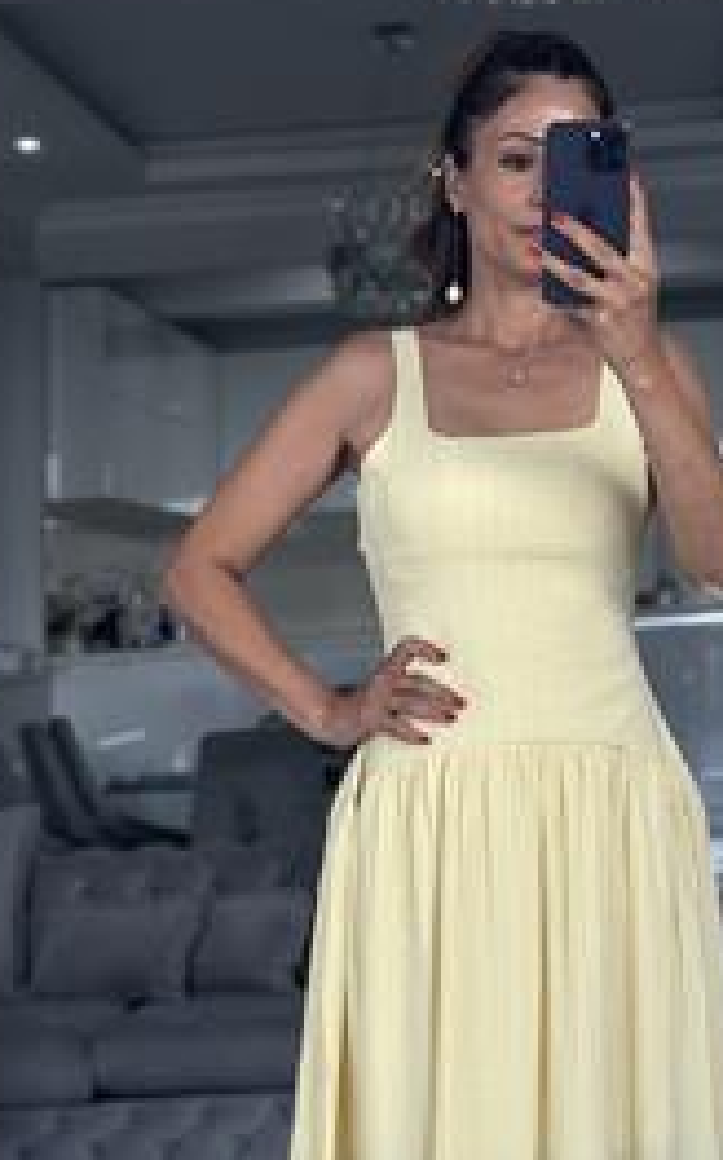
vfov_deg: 21.1
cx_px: 489
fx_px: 3095
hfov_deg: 13.3
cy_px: 838
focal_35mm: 98
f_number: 1.78
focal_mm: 6.86
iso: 80
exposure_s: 1/178
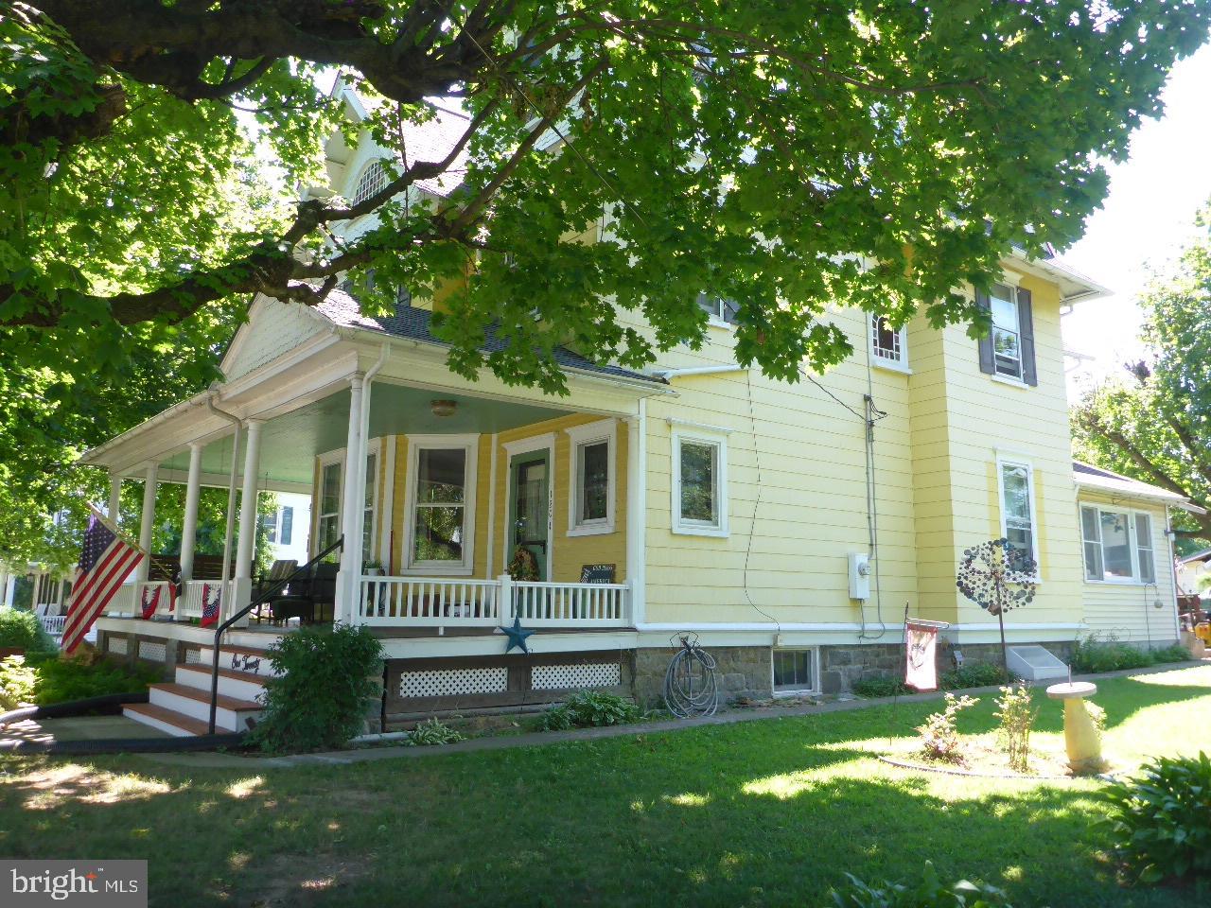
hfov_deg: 63.4
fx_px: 980
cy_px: 454
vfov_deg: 49.7
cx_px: 606
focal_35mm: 28
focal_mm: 4.9
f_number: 3.3
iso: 100
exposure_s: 1/100
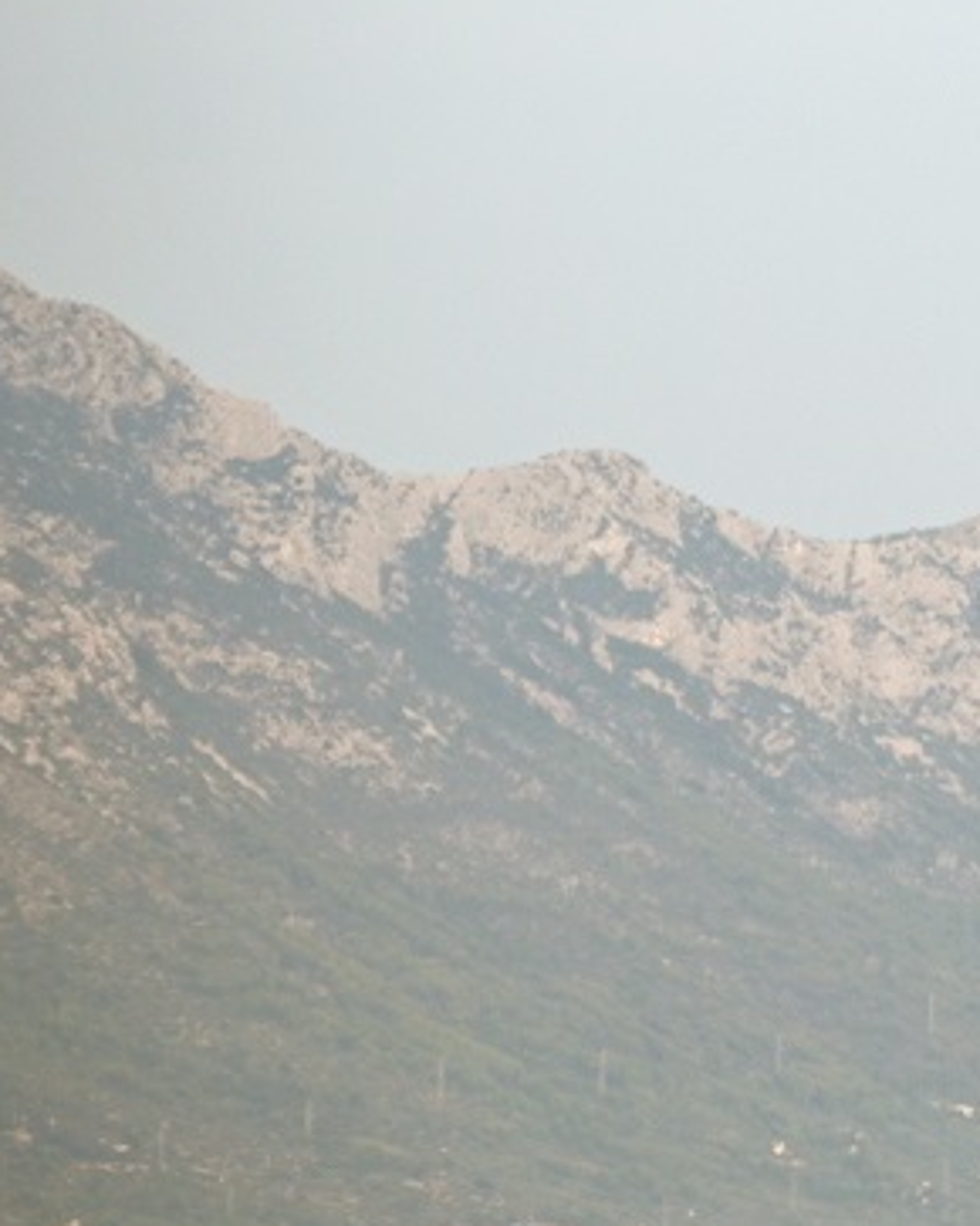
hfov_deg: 3.0
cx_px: 1994
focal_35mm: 521
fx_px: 18905
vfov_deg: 3.7
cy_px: 350
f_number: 5.6
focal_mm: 155
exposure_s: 1/1000
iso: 160
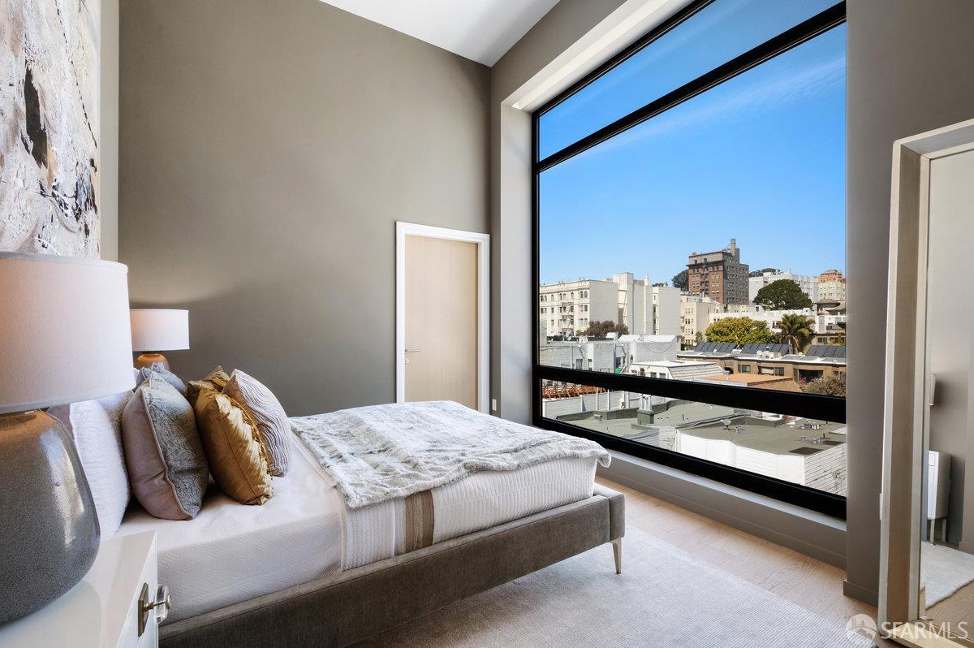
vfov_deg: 75.4
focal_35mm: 16
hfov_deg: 98.6
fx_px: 419
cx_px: 487
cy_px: 324
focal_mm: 15.5
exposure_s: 1/15
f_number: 11
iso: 400
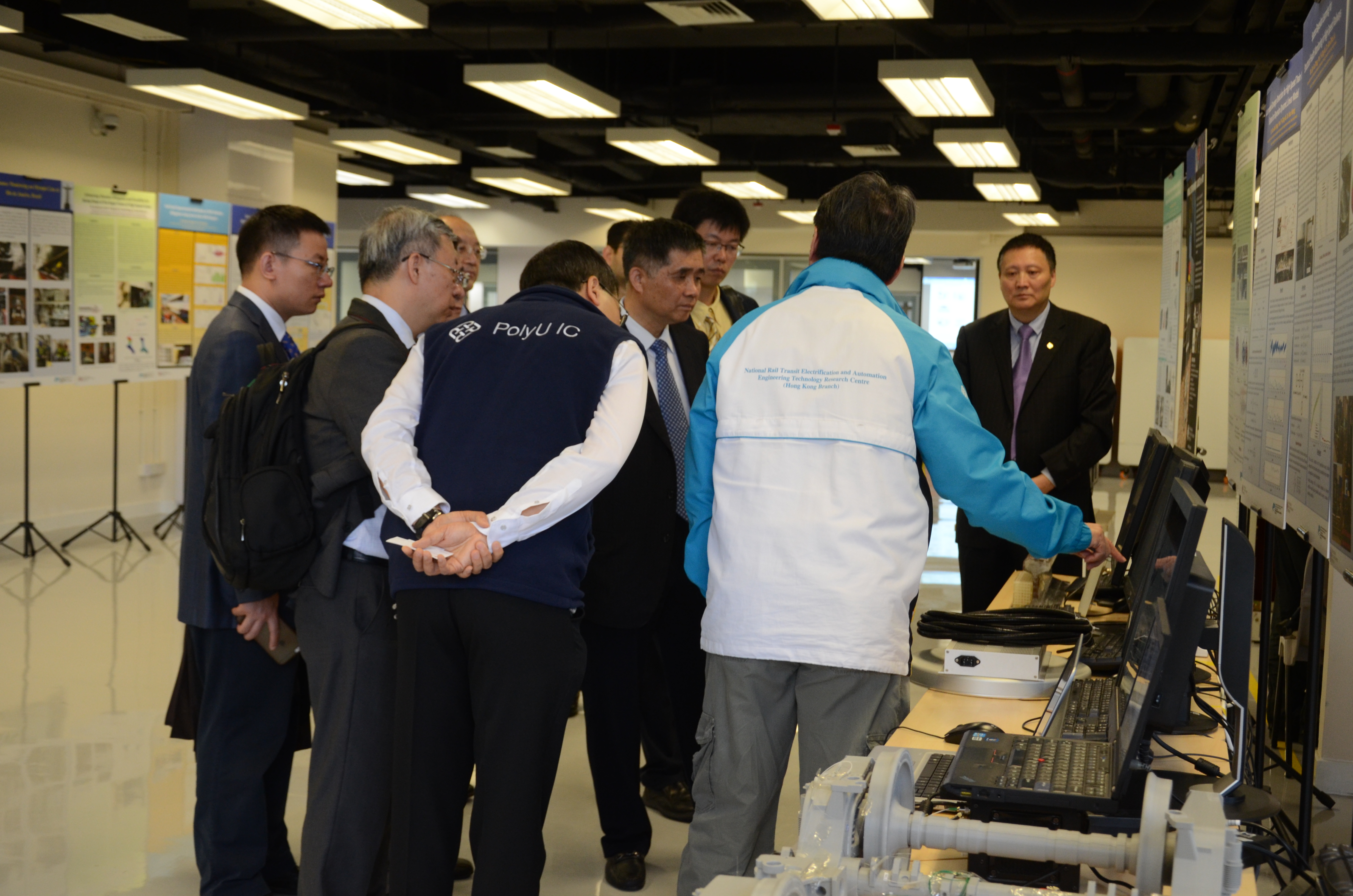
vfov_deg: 29.7
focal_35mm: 45
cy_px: 448
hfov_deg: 43.7
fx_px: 1688
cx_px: 676
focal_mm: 30
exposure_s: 1/80
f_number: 4.5
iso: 800
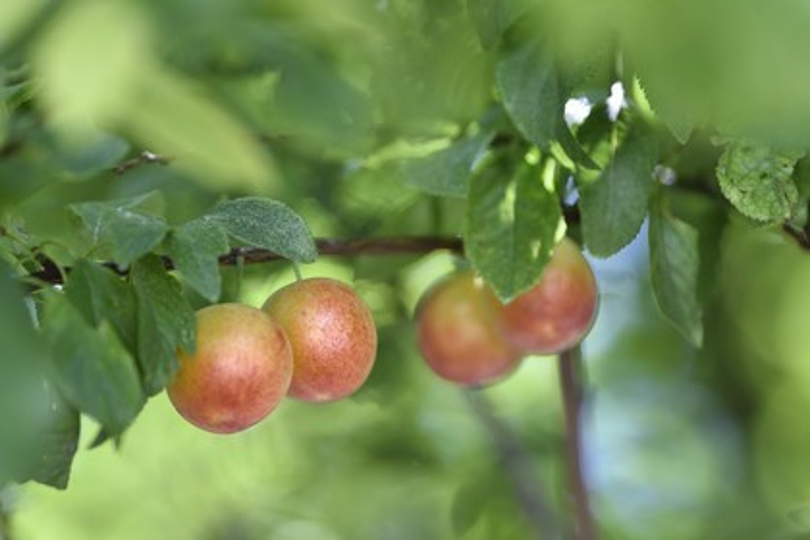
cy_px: 270
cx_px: 405
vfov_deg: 6.9
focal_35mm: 200
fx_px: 4500
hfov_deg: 10.3
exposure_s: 1/250
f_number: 3.5
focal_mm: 200
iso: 400
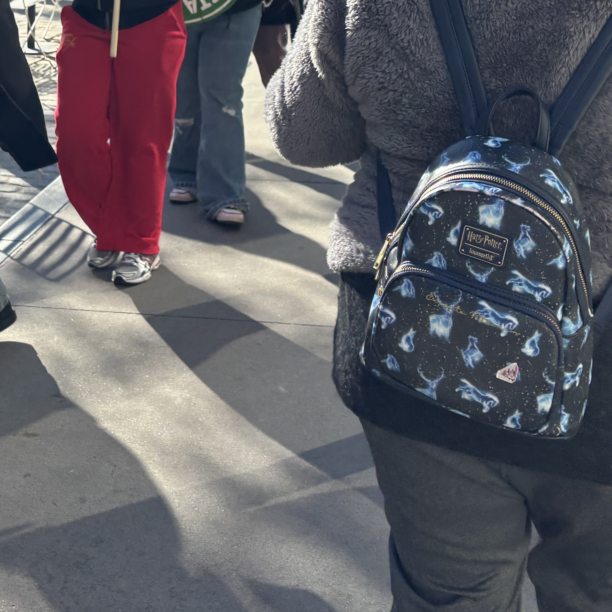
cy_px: 30
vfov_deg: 26.5
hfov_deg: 27.2
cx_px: 133
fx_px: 1240
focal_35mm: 62
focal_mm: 5.96
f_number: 1.6
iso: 50
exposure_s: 1/1080
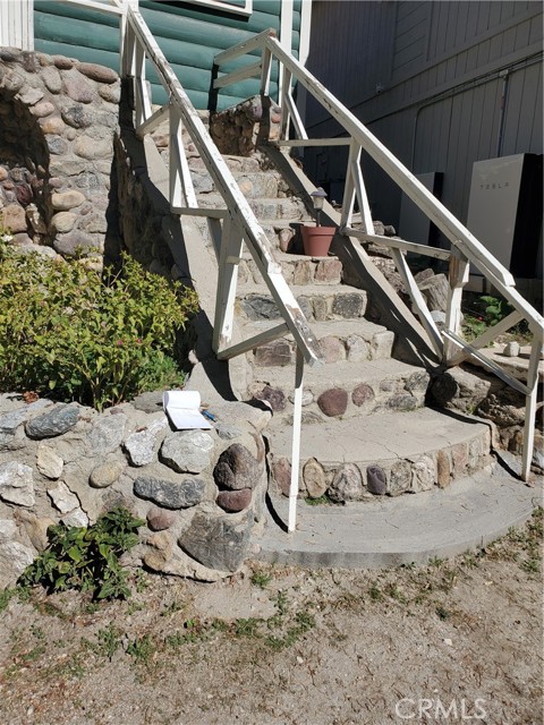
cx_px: 272
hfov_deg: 53.1
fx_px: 545
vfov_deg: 67.3
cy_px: 362
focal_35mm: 26
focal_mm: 4.3
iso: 50
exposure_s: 1/3204
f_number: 2.4
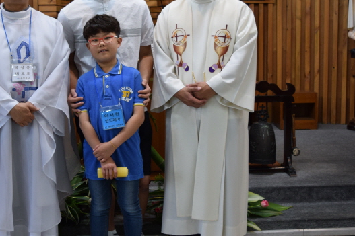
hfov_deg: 32.8
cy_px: 88
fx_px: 601
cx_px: 137
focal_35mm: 61
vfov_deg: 22.2
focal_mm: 21
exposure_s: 1/60
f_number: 4
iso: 450
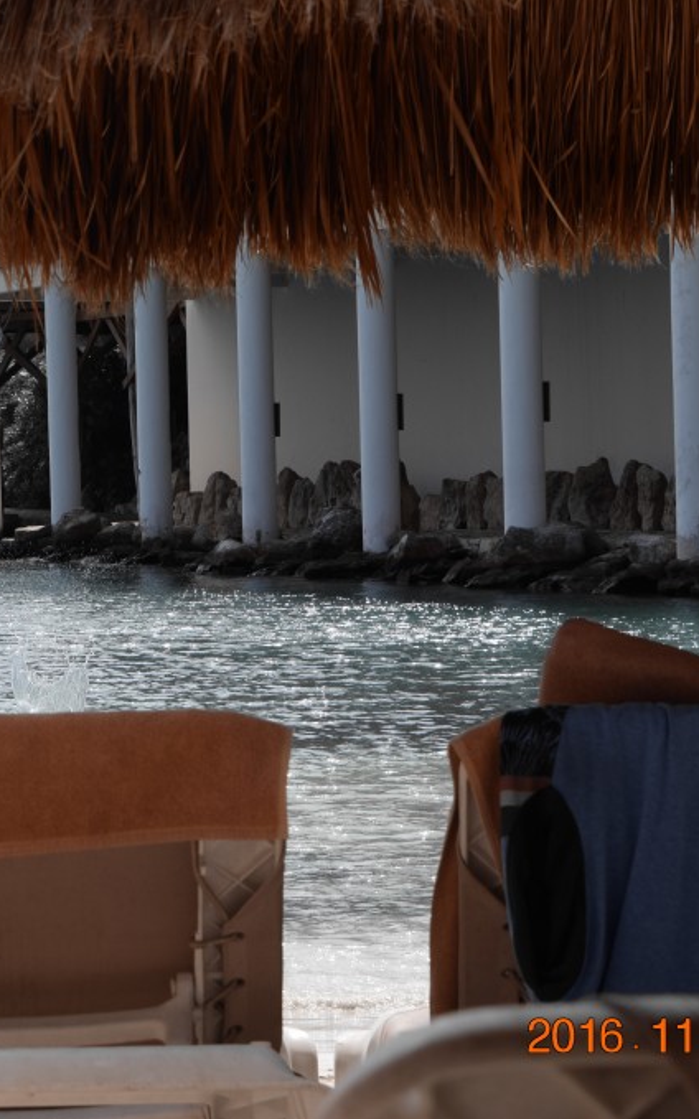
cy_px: 559
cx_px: 84
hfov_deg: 10.3
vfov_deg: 16.5
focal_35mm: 127
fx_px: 3866
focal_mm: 55
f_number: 10
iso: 200
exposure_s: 1/400
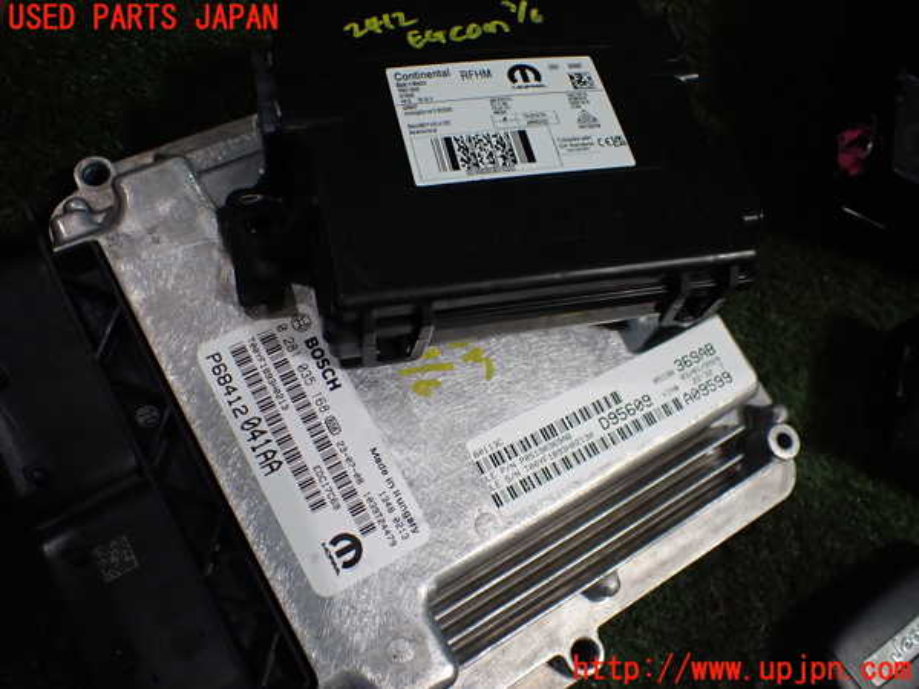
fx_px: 796
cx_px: 460
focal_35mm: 30
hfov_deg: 60.0
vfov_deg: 46.8
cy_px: 344
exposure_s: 1/125
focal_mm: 5.4
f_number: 2.3
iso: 320
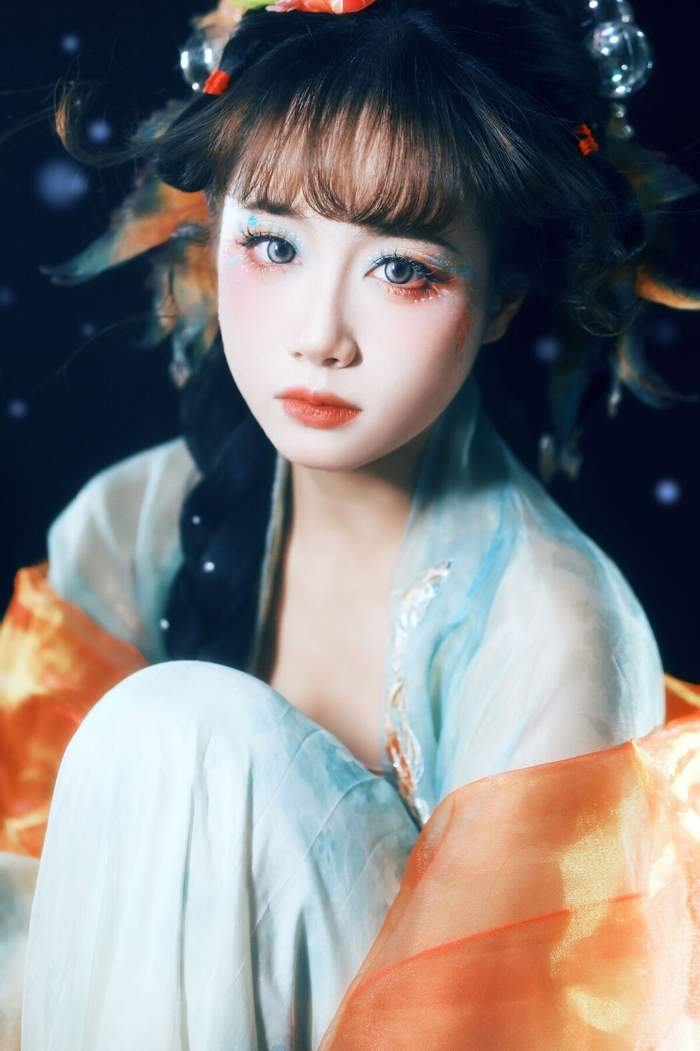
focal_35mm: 84
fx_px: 2450
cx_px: 350
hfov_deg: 16.3
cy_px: 526
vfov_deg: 24.2
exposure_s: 1/500
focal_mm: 56
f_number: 1.8
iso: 1000
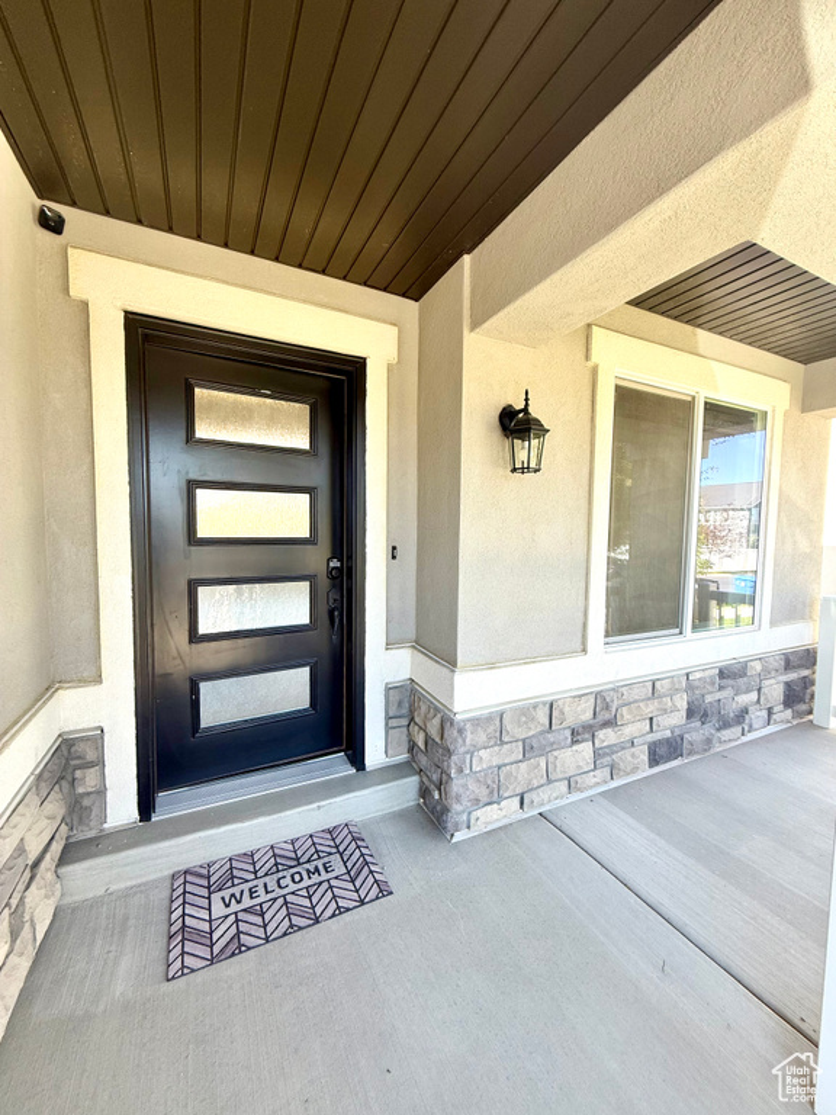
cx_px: 418
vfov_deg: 102.1
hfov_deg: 85.7
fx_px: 451
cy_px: 558
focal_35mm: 14
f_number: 2.2
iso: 50
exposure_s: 1/114
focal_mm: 2.22
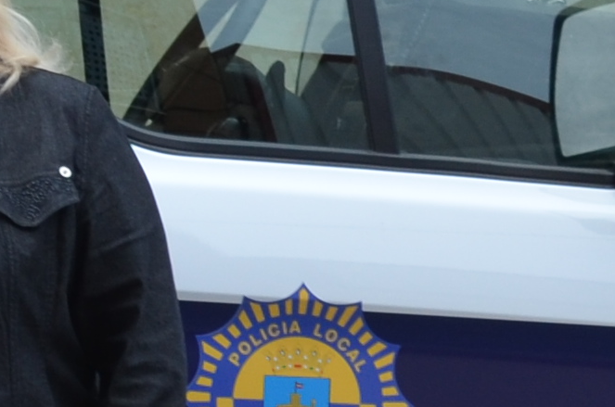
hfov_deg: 6.9
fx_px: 4943
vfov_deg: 4.7
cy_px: 290
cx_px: -620
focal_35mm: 290
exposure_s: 1/160
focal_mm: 26
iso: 200
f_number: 6.3
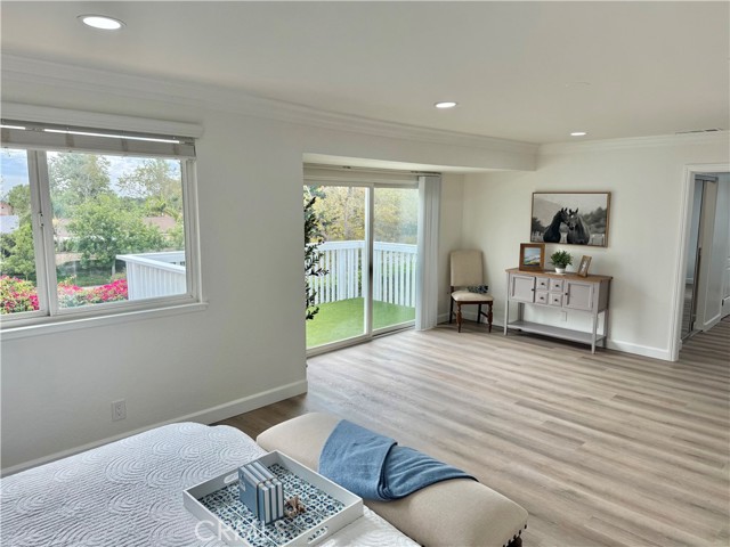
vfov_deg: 56.8
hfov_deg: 71.6
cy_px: 274
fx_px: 506
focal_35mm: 24
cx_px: 365
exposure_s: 1/622
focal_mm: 6.76
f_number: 1.78
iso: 80
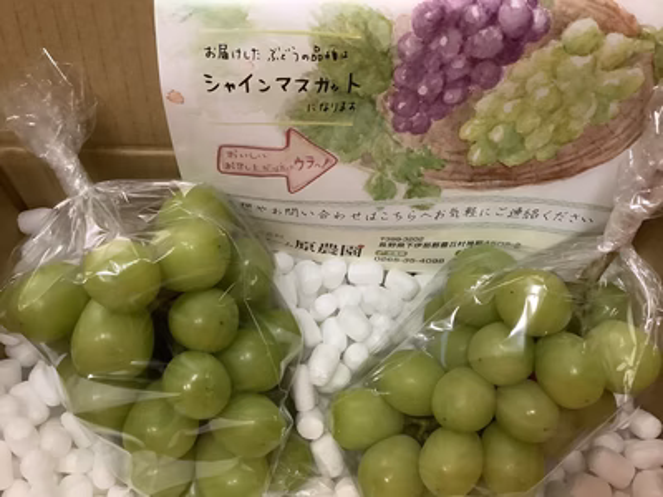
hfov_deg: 58.4
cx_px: 332
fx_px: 594
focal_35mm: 31
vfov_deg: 45.4
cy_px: 248
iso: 400
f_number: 2.4
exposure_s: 1/30
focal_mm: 3.3
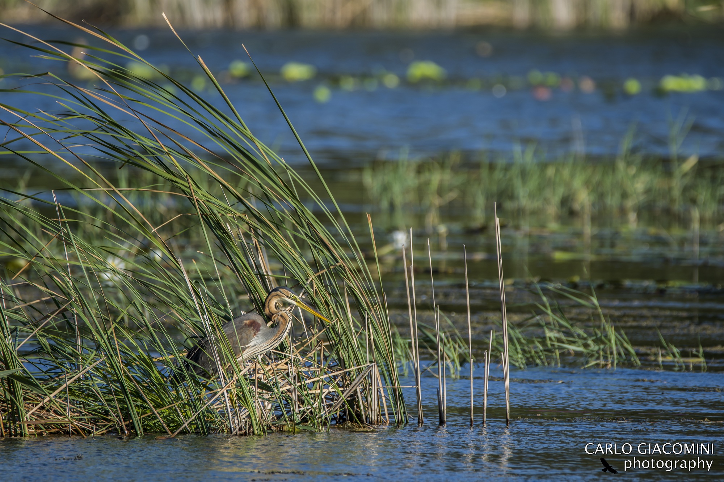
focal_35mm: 900
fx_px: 18097
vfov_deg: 1.5
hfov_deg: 2.3
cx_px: 362
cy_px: 241
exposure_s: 1/250
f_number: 8
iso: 200
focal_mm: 600
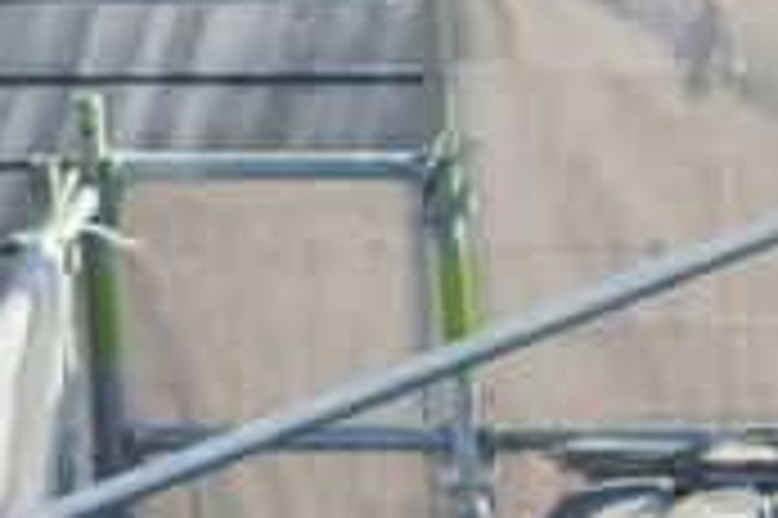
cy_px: 1117
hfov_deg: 3.3
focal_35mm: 630
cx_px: 962
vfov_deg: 2.2
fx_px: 13602
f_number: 3.5
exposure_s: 1/1000
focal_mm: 85
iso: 100
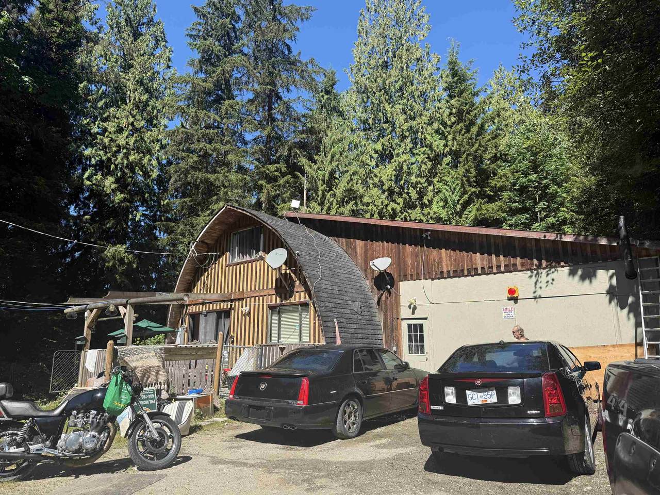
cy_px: 248
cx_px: 330
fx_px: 458
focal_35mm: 24
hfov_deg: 71.6
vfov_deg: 56.8
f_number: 1.78
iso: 80
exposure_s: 1/2370
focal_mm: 6.76
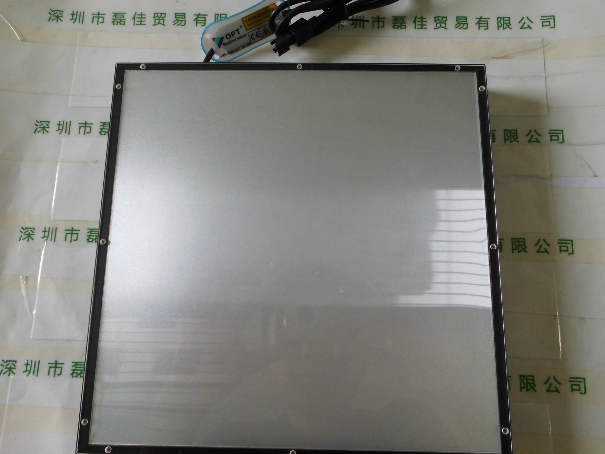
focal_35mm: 26
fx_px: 454
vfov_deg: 53.1
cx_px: 302
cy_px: 227
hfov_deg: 67.3
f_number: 3.2
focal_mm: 4.6
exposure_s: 1/66
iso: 100
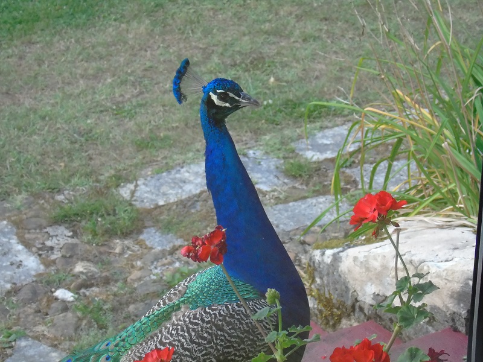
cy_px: 181
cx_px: 242
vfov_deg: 13.7
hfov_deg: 18.2
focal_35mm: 108
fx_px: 1507
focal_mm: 19
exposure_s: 1/80
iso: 640
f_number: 4.4
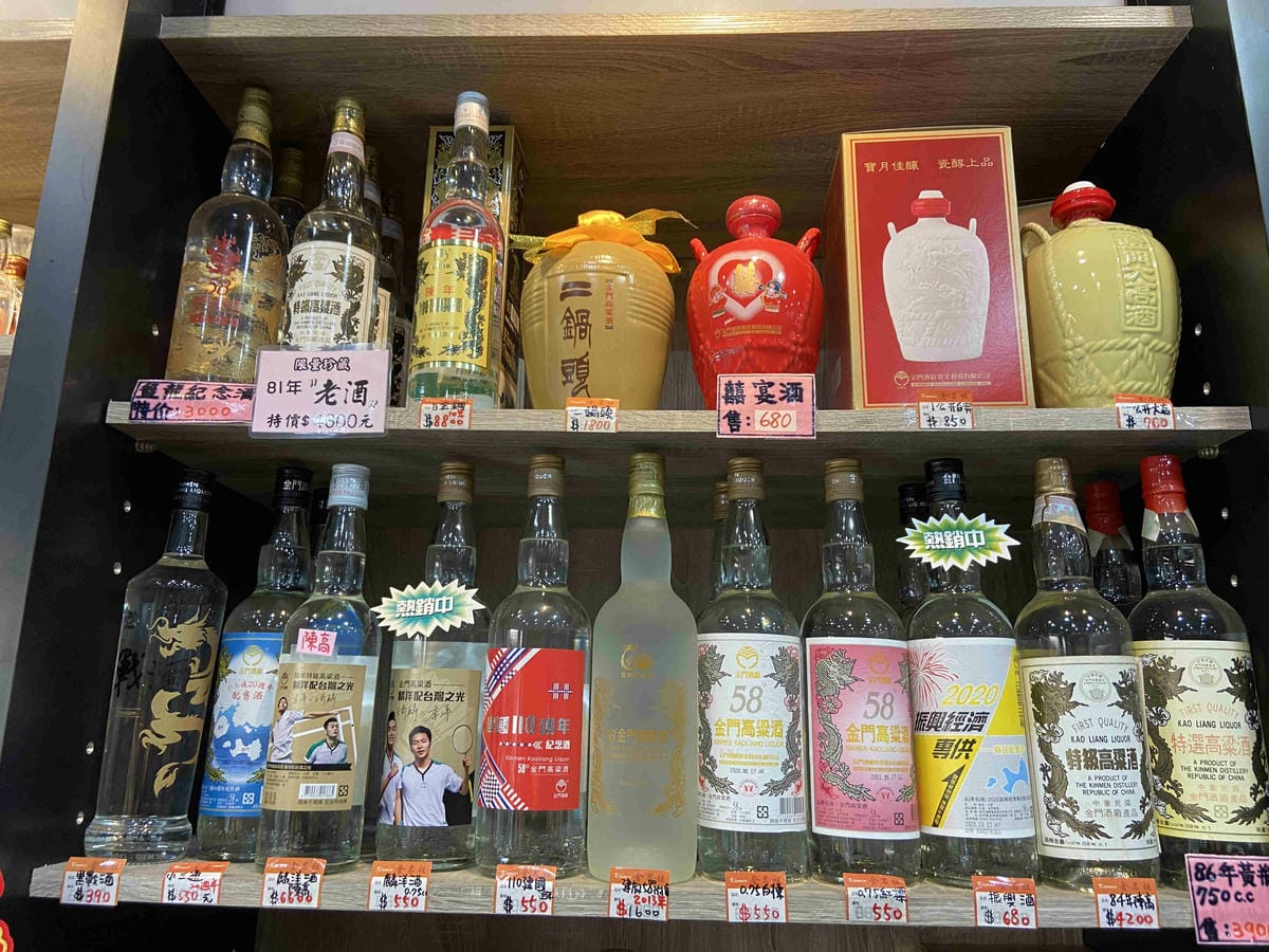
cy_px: 476
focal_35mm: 26
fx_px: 953
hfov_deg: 67.3
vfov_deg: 53.1
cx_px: 634
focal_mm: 4.25
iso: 100
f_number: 1.8
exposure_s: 1/60
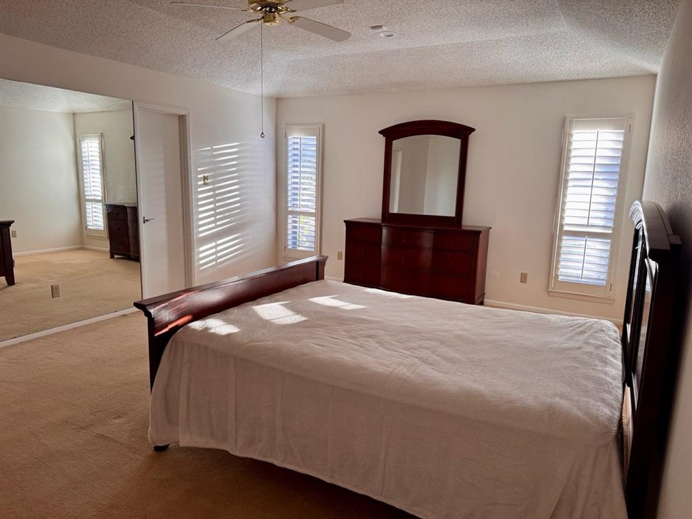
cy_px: 260
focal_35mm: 24
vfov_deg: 56.8
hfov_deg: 71.6
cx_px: 346
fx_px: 480
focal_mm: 6.76
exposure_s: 1/90
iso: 200
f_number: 1.78
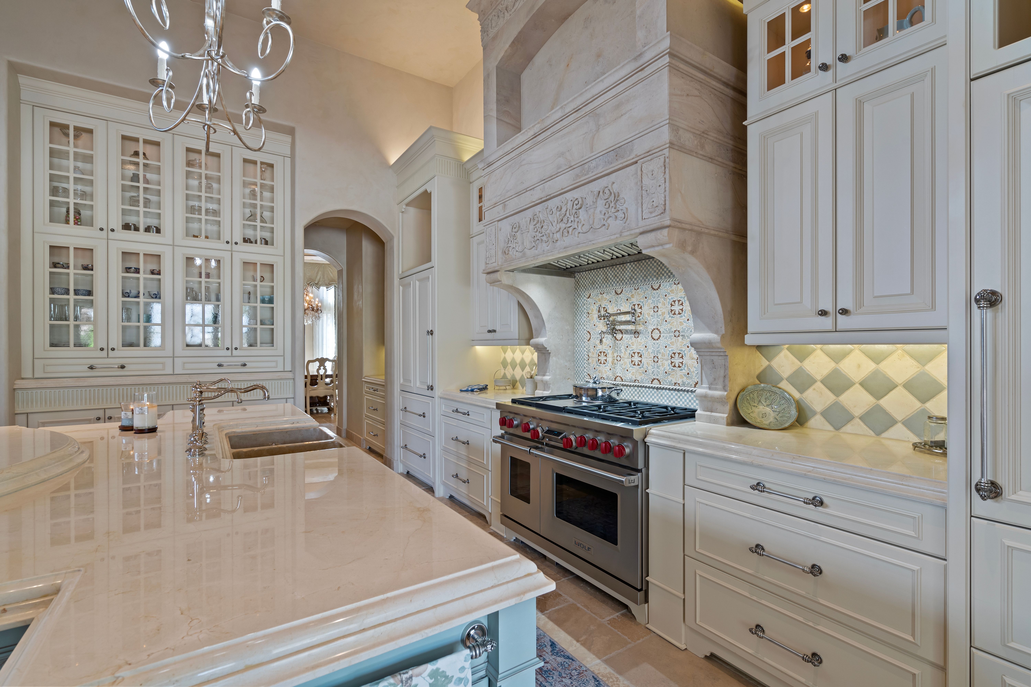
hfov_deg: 96.7
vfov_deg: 73.7
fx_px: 458
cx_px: 516
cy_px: 344
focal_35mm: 16
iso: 640
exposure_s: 1/4
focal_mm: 16
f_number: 9
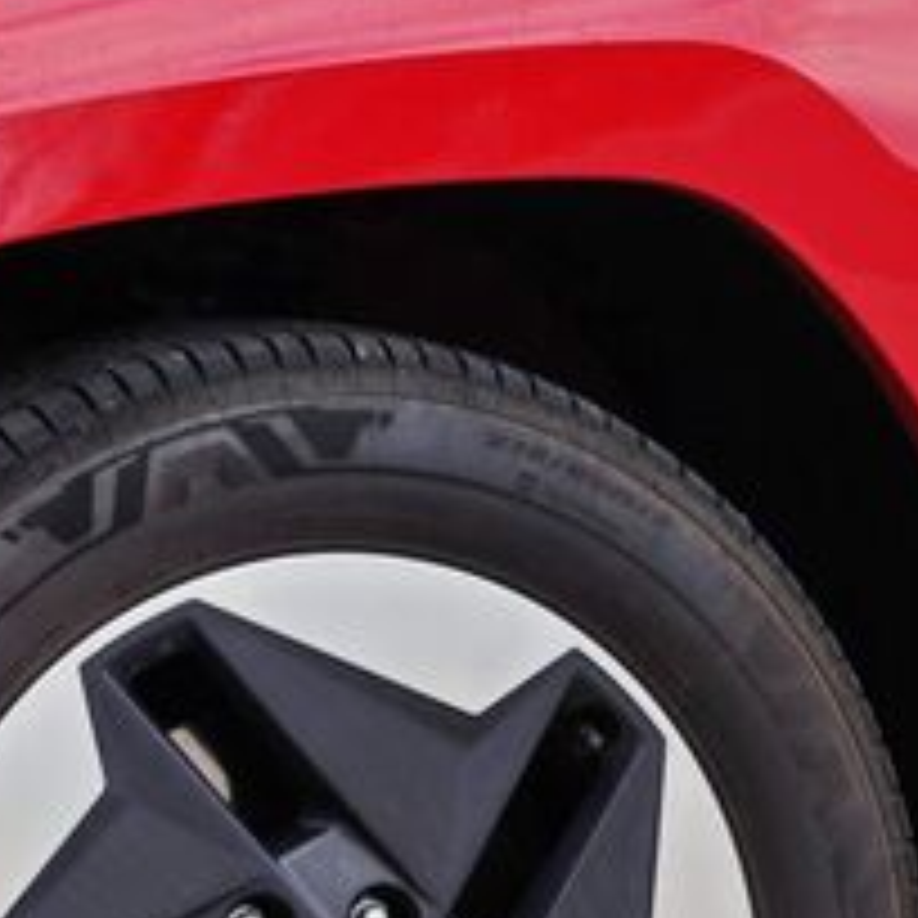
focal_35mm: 382
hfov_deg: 4.6
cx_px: -572
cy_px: 531
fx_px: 11461
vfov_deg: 4.6
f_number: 2.5
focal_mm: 19.4
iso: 50
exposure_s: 1/520
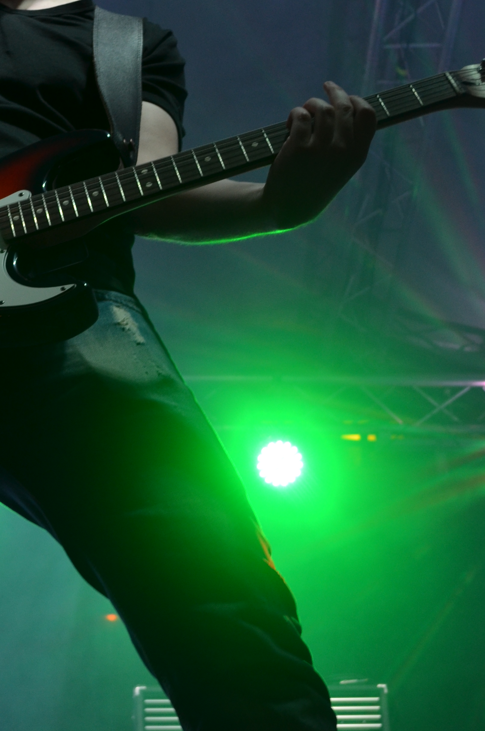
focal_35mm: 73
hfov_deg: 18.5
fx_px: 1481
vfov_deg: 27.8
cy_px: 344
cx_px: 114
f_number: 4.5
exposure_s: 1/80
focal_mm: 24
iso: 400
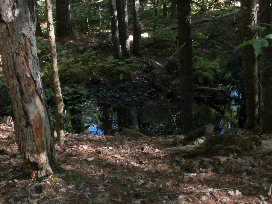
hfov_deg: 33.8
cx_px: 136
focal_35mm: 57
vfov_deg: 25.7
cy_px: 102
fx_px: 448
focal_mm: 10.11
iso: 200
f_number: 4.5
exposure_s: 1/40
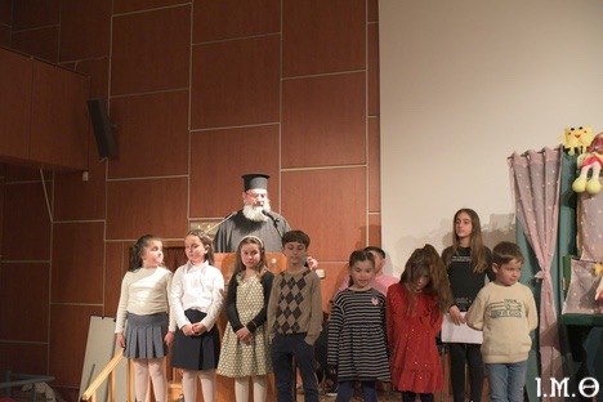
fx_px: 837
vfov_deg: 27.0
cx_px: 302
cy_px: 201
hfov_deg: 39.6
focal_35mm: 50
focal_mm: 50
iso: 6400
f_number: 4
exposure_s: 1/200
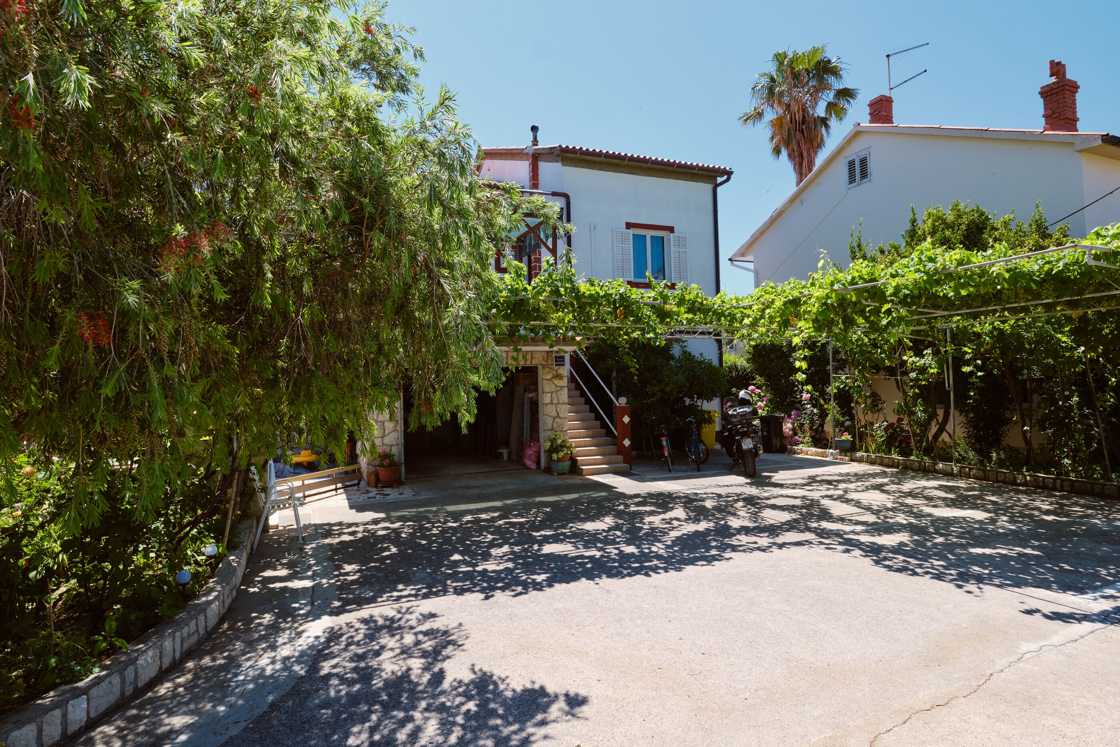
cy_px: 374
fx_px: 560
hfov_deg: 90.0
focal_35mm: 18
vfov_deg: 67.4
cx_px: 560
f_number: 9
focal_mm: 12
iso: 200
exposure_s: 1/200
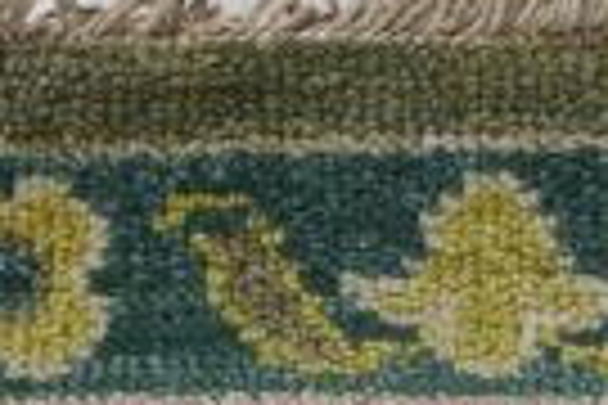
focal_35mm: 142
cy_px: 346
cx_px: 378
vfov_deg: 9.6
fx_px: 2398
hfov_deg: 14.4
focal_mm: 31.9
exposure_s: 1/160
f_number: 4
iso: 400
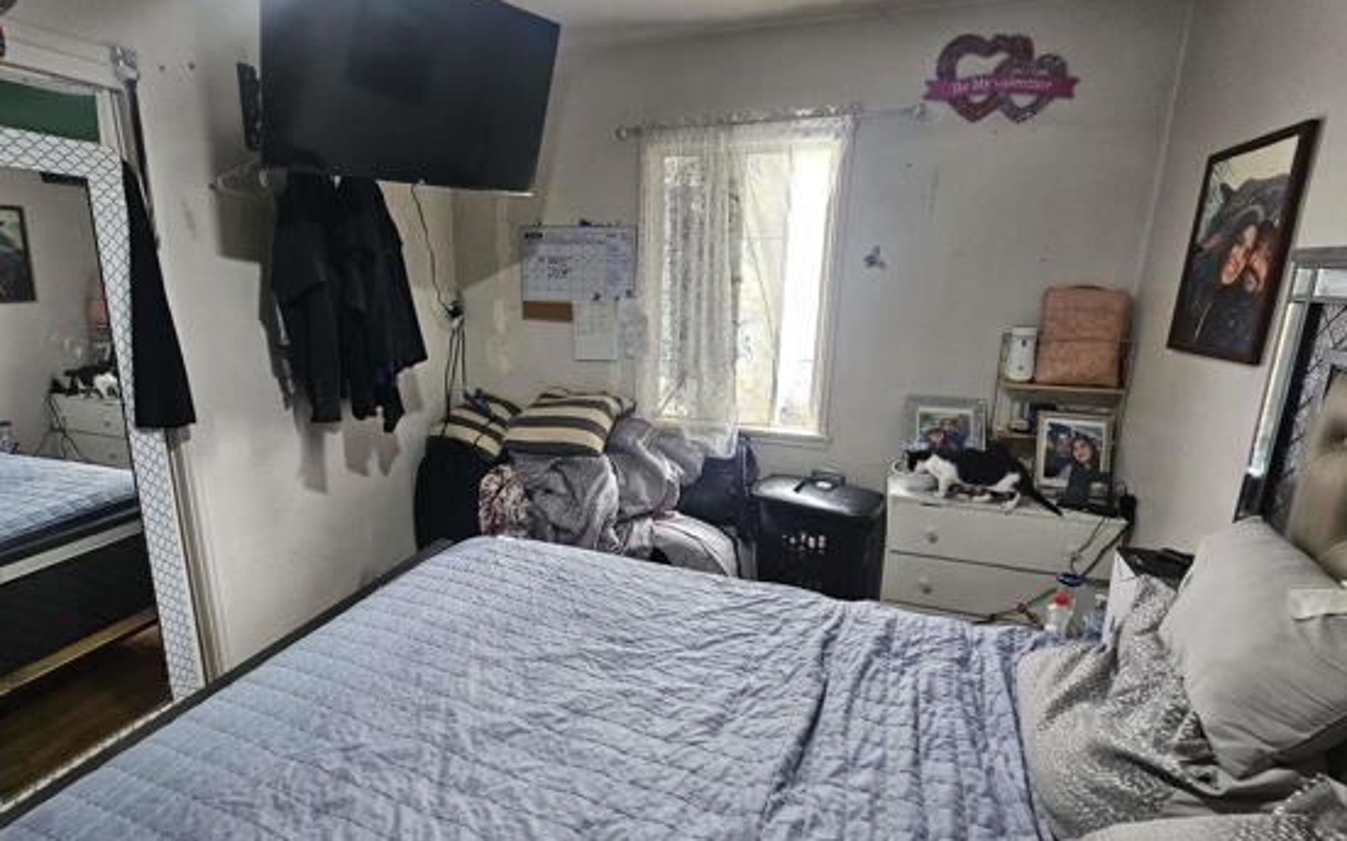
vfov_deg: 71.2
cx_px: 606
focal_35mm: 16
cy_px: 418
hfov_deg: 97.5
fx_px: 587
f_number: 2.2
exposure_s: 1/60
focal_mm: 2.2
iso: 320
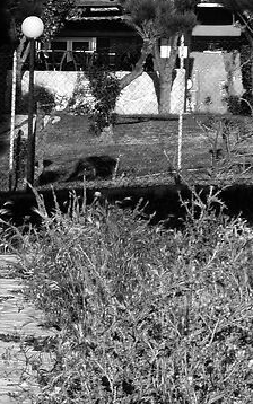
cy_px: -522
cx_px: 106
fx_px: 2337
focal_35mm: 212
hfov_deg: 6.2
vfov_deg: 9.0
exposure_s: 1/125
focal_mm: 31
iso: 64
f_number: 11
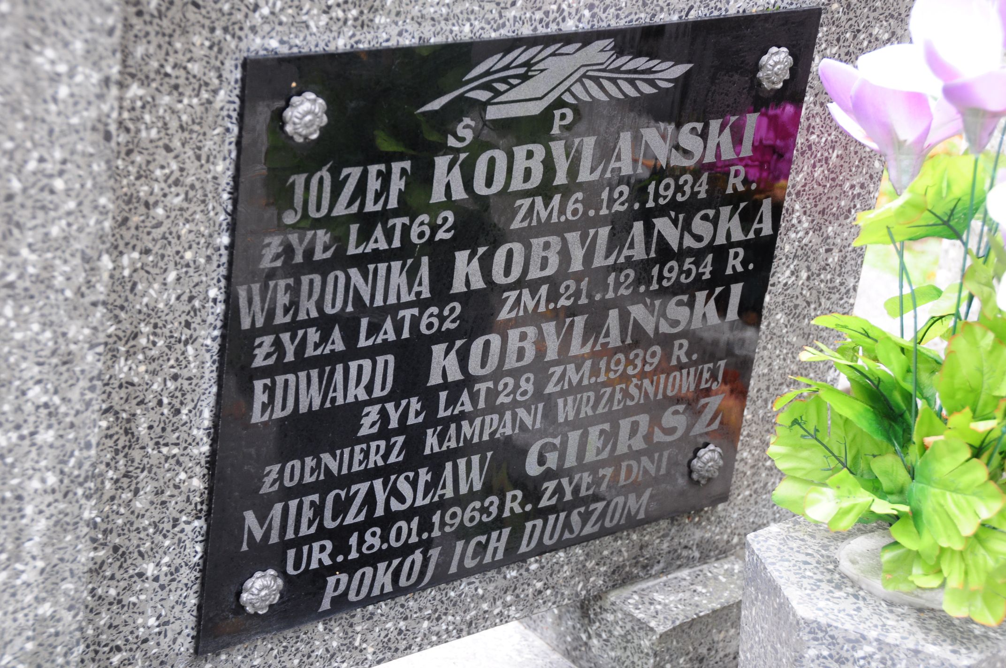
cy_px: 334
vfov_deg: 18.1
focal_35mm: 75
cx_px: 503
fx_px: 2093
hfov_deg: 27.0
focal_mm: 50
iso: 400
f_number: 7.1
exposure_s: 1/60
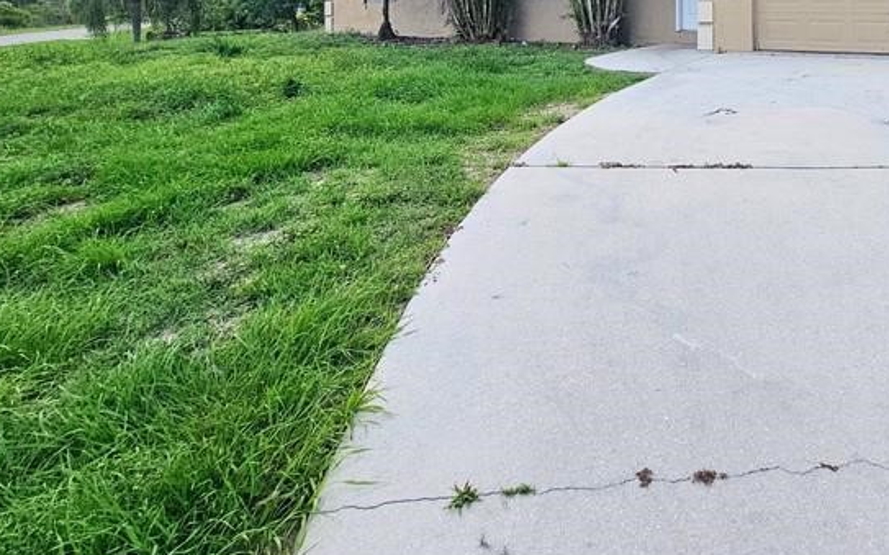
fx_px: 630
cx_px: 688
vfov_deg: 41.3
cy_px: -2
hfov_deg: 65.2
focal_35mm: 26
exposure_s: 1/3598
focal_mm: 2.2
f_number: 2.2
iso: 50
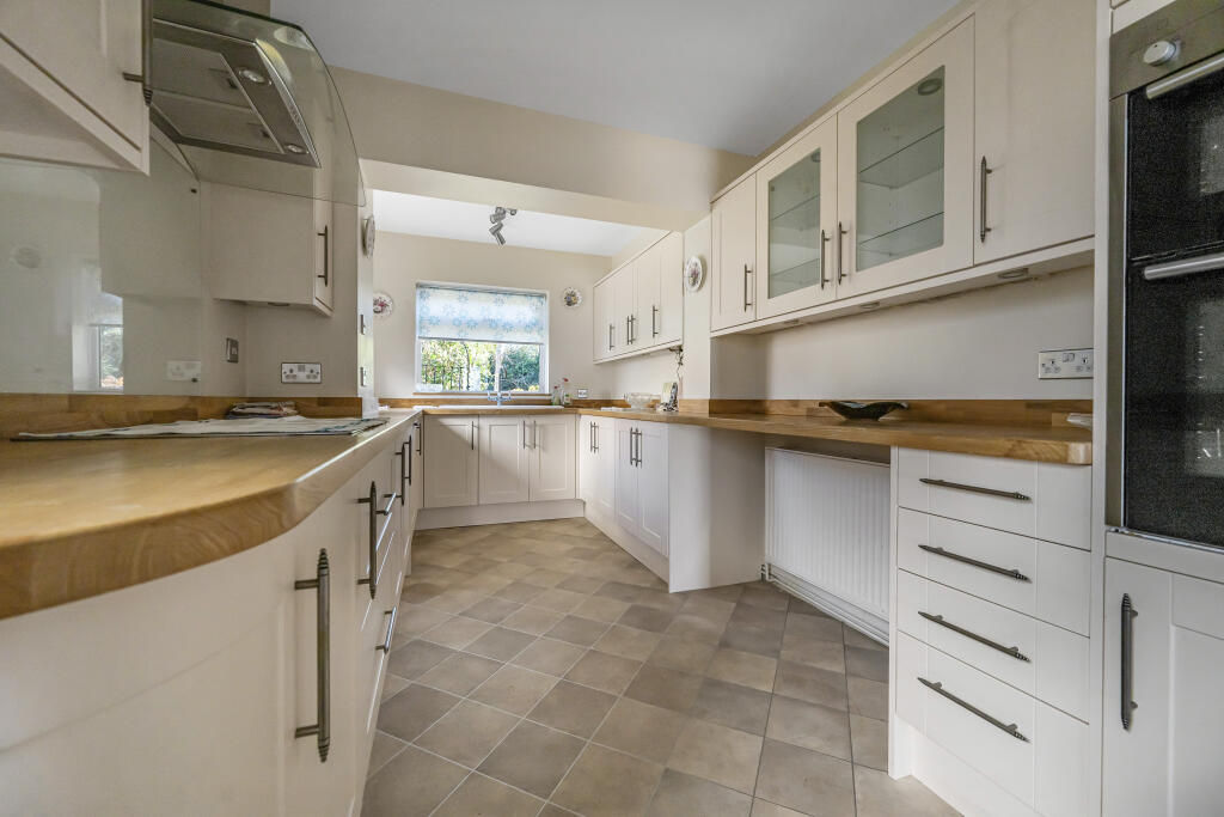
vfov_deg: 81.2
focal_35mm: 14
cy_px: 408
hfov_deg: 104.2
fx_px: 476
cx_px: 612
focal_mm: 14
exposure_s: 1/100
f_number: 7.1
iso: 320
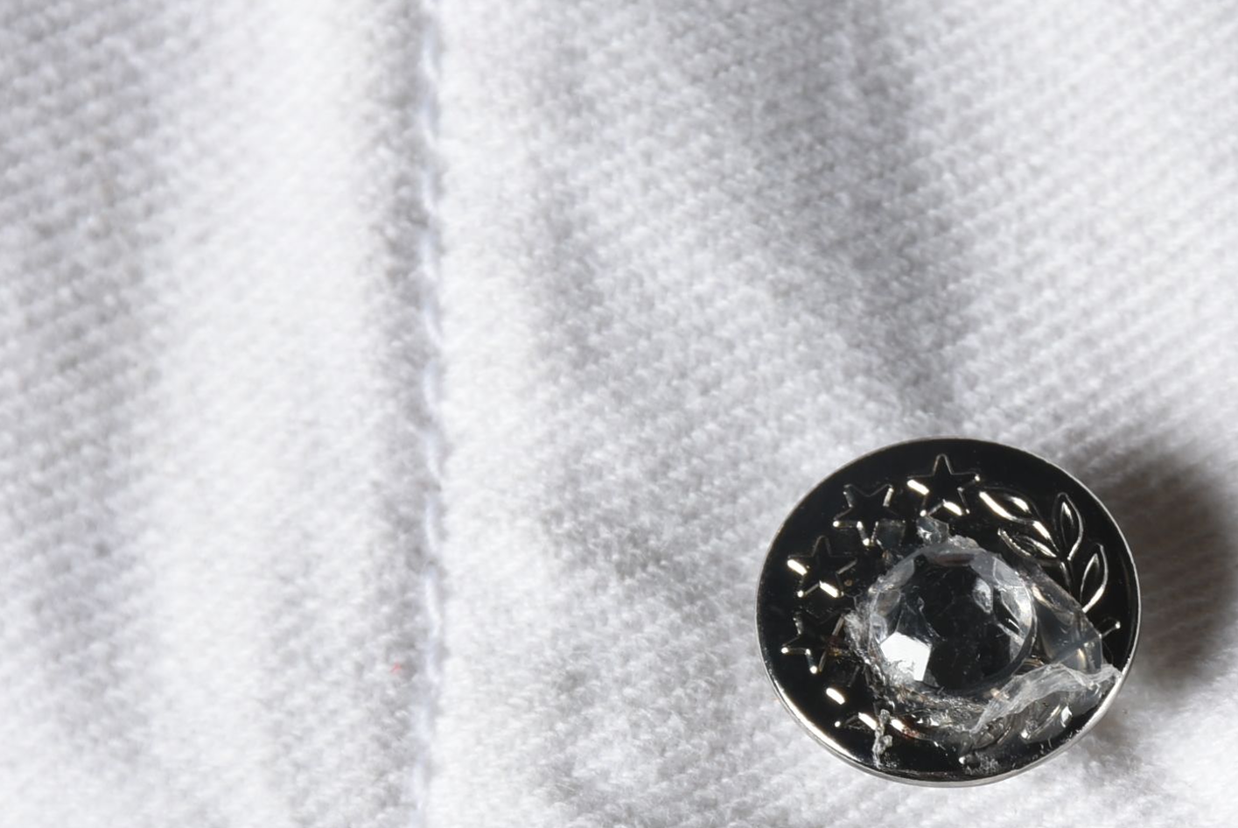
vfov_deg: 3.1
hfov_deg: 4.6
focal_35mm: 444
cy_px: 593
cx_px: 1011
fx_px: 15281
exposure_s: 1/125
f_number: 14
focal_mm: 140
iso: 200
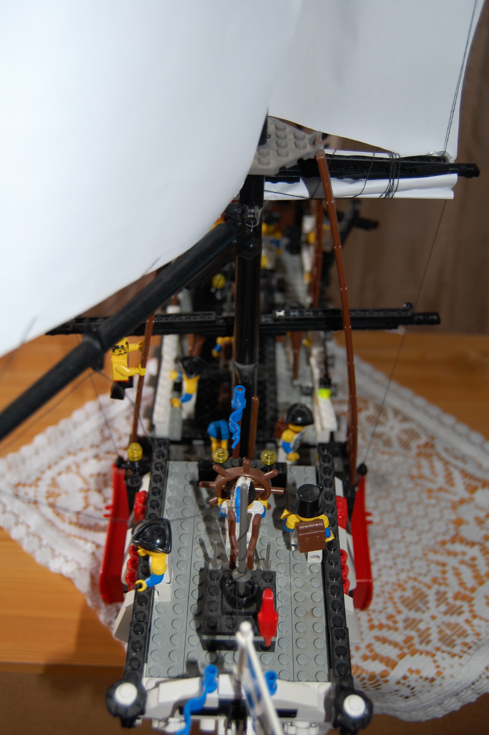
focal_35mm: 39
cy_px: 368
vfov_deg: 49.6
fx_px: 796
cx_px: 244
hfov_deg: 34.1
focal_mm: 26
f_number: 4
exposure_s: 1/60
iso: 400
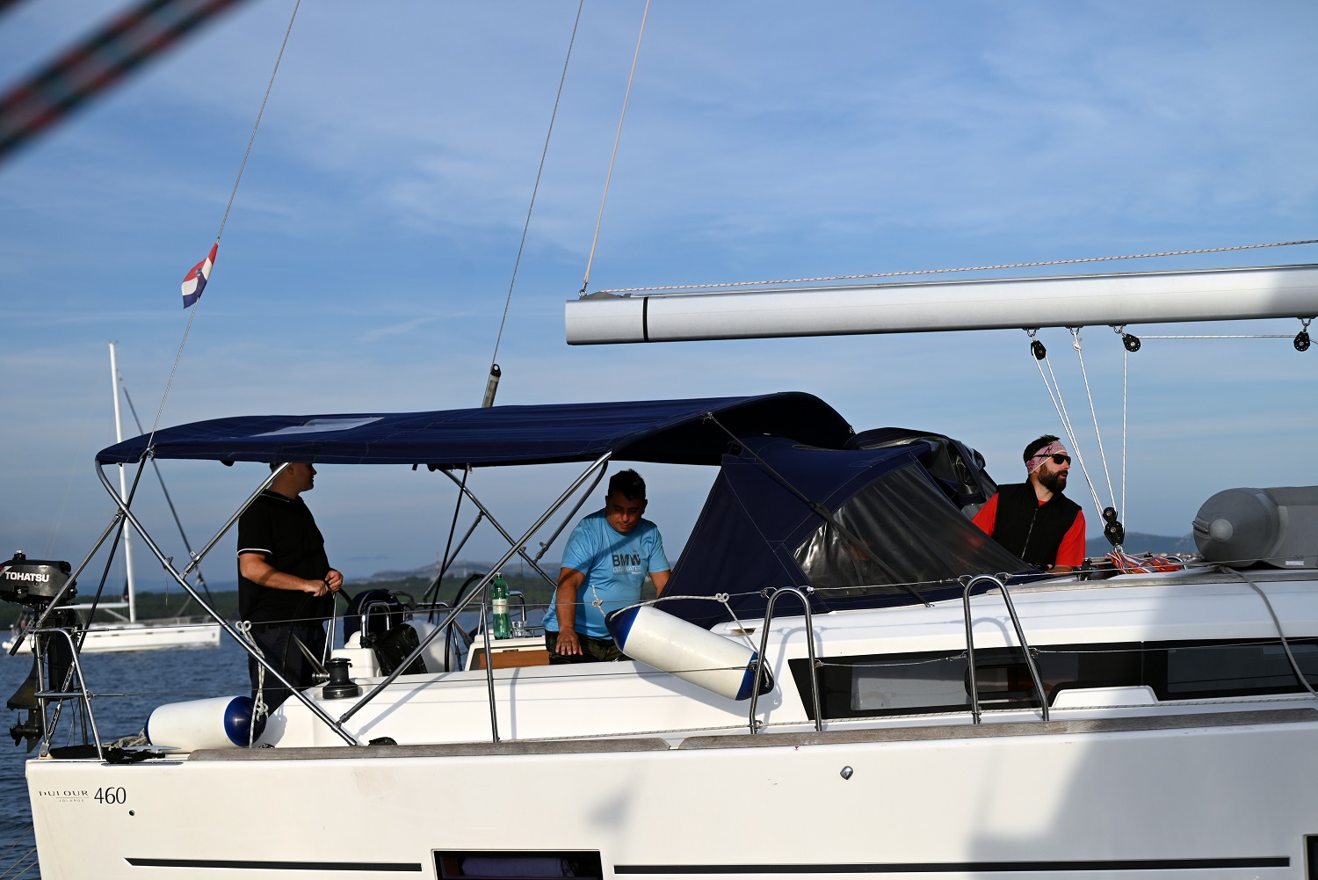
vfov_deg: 19.5
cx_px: 659
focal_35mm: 70
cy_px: 440
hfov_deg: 28.8
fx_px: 2563
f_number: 6.3
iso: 100
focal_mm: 70
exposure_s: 1/640
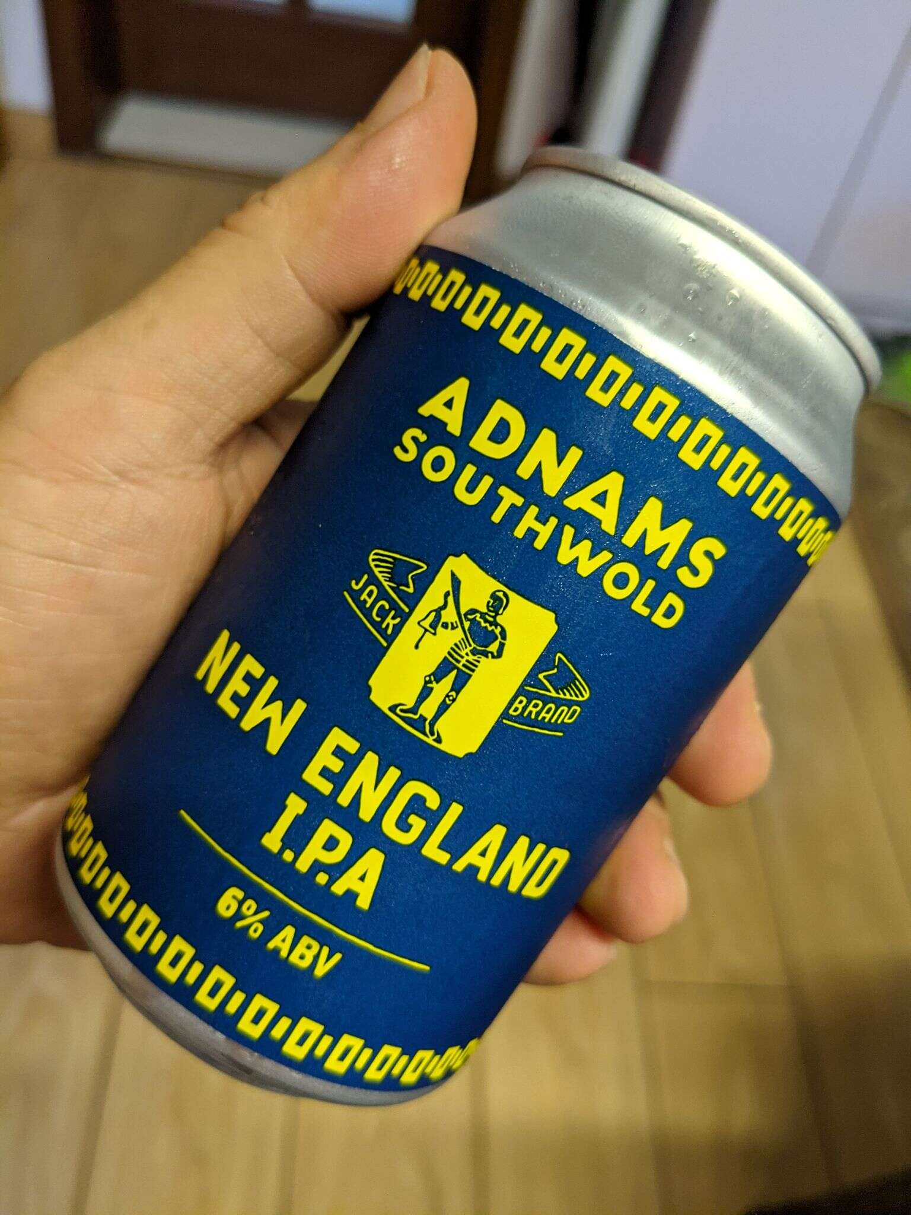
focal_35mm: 27
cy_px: 608
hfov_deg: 51.4
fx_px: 947
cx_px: 456
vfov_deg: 65.3
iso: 136
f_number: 1.73
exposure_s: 1/23.9
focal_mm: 4.38
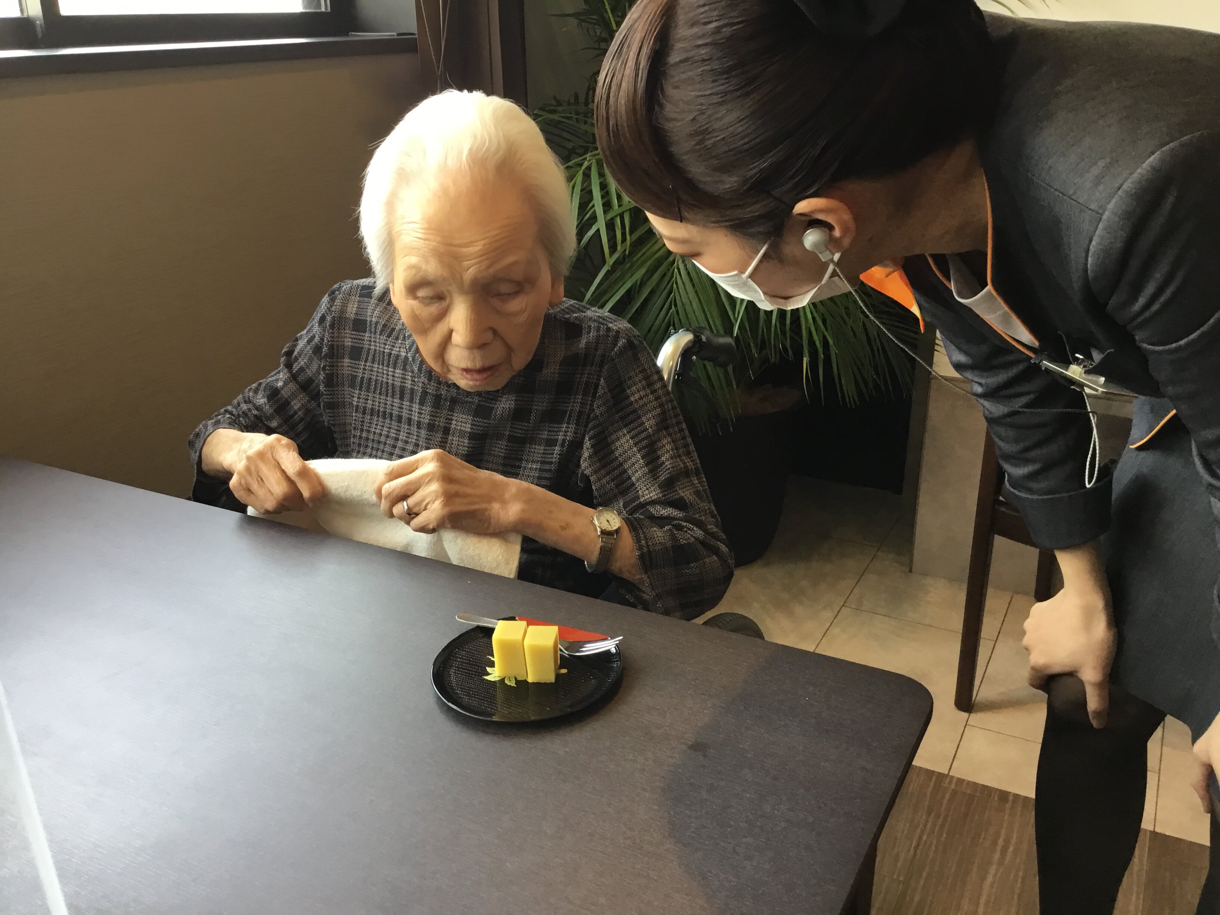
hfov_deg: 58.4
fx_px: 1093
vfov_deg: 45.4
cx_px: 610
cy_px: 458
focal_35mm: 31
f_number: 2.4
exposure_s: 1/30
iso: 32
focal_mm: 3.3
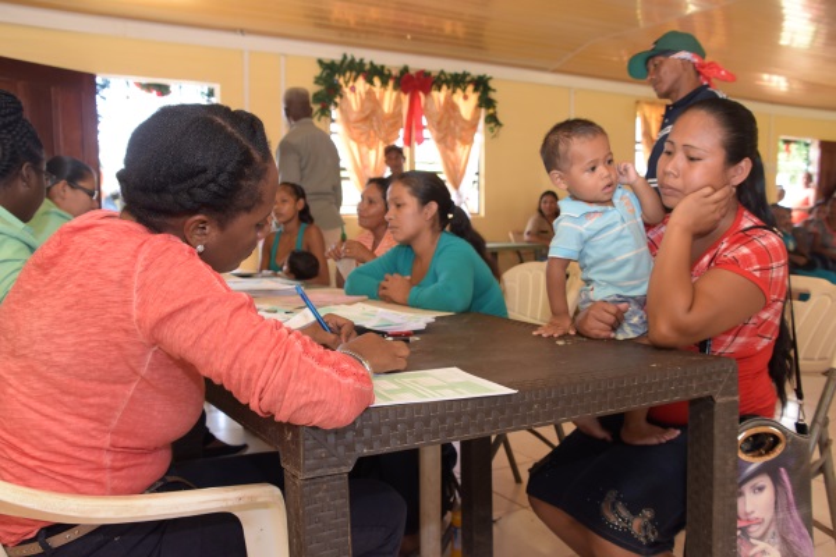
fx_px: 731
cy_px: 278
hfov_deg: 59.5
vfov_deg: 41.7
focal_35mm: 32
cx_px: 418
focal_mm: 21
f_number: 5
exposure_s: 1/125
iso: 800
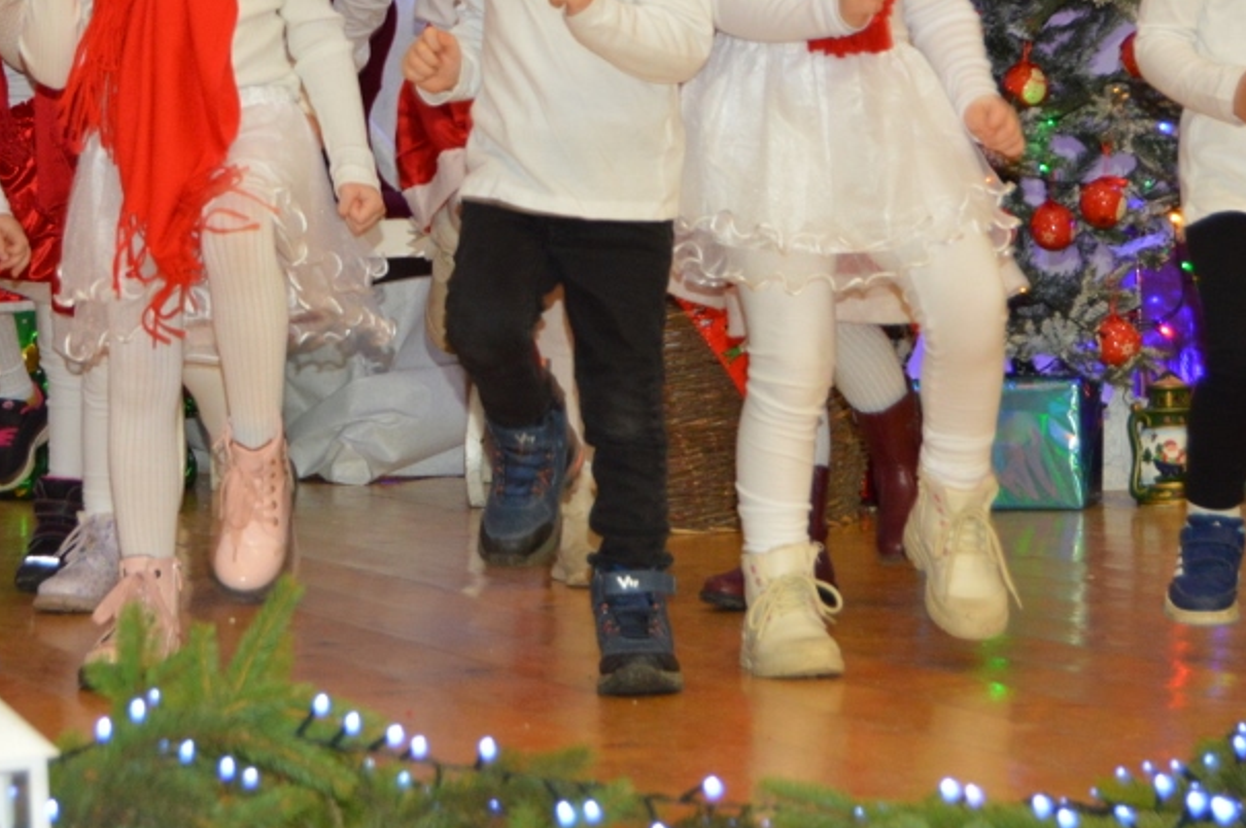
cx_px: 159
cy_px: 30
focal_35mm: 127
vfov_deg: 10.7
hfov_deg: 16.0
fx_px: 4391
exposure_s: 1/60
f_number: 5
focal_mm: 40
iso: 900
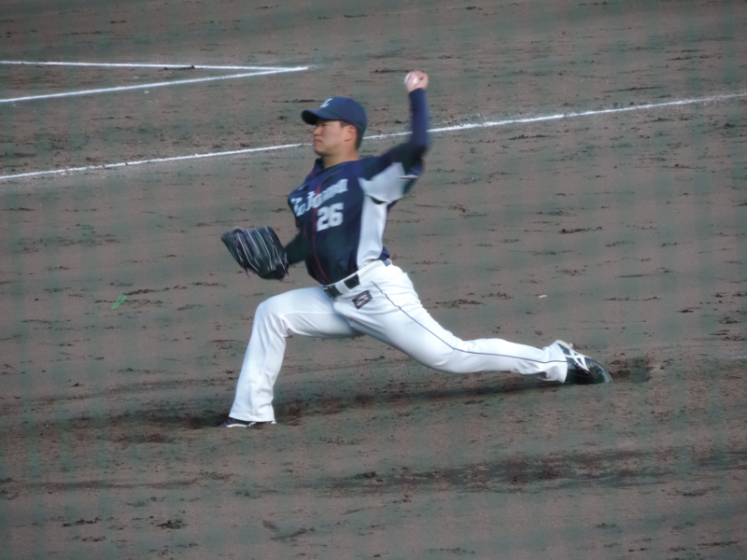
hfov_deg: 3.3
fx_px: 12948
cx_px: 374
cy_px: 280
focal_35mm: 600
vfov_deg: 2.5
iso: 180
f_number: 4.9
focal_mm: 107
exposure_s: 1/250
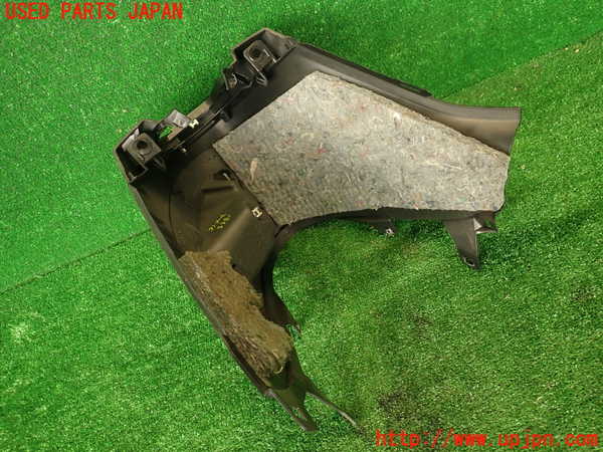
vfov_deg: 54.9
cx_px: 302
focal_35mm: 25
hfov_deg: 69.4
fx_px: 435
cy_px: 226
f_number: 2
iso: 200
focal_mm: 4.5
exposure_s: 1/50
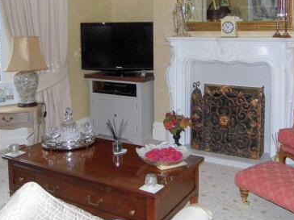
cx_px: 160
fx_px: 340
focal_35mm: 40
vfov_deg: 35.4
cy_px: 63
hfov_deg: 46.7
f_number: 3
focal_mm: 4.5
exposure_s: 1/60
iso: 200
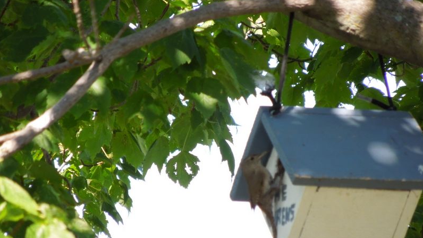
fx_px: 4296
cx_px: 212
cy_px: 132
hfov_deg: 5.6
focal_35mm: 383
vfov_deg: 3.2
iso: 400
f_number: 5.9
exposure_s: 1/250
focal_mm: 63
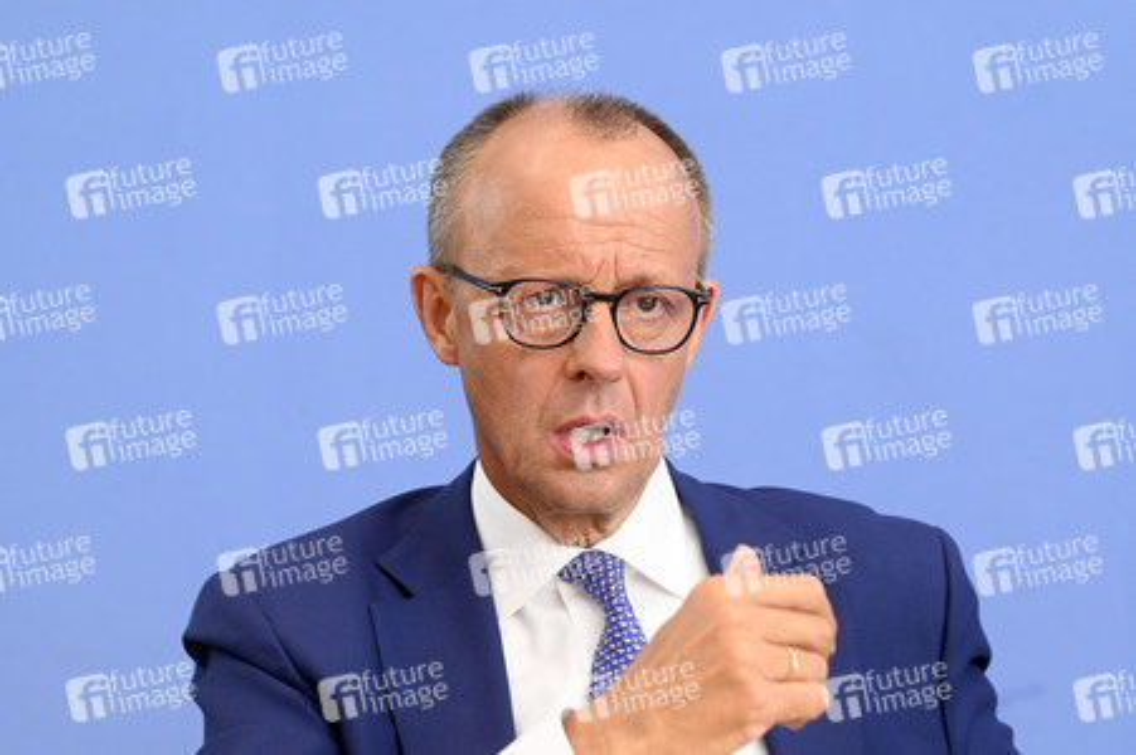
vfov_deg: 9.8
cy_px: 378
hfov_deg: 14.7
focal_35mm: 140
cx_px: 568
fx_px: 4414
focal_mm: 140
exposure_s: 1/500
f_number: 7.1
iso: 3200
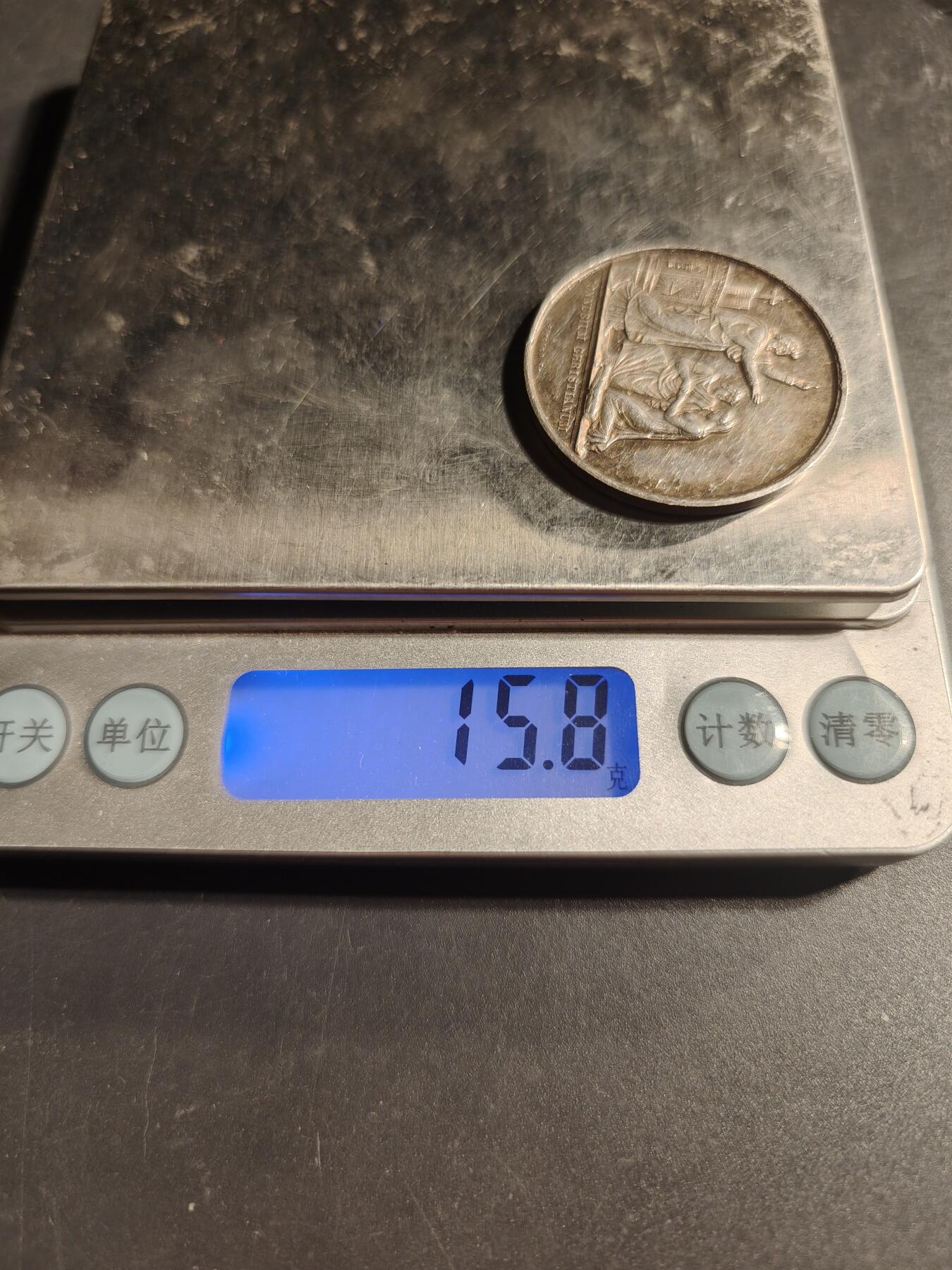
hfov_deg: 58.9
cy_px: 635
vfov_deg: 73.9
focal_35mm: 23
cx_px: 476
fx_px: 843
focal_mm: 6.06
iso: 160
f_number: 1.6
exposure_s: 1/200
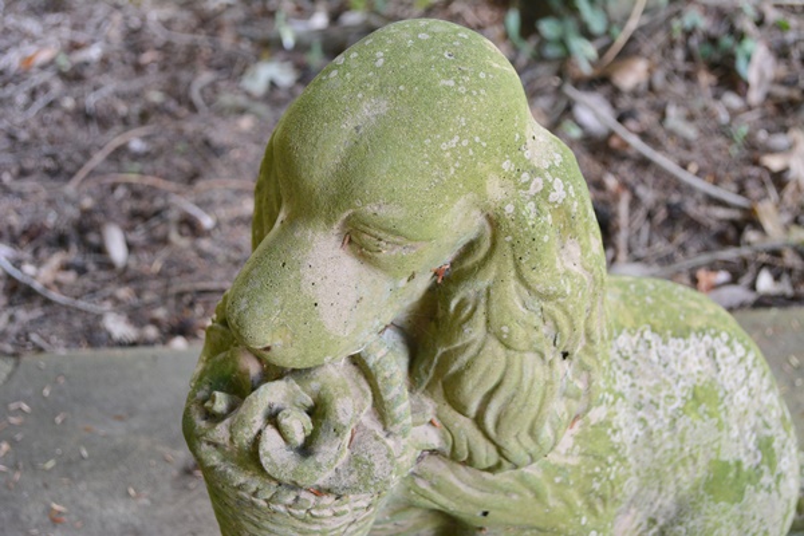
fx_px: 1273
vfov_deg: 23.8
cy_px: 268
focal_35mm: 57
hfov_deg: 35.1
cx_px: 402
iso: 800
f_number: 5
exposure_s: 1/50
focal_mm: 38
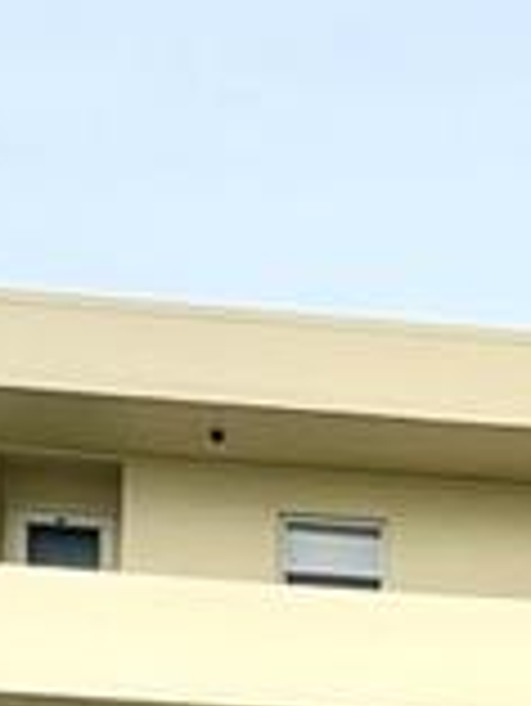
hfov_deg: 7.0
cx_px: 1278
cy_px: 2015
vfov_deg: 8.5
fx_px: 4065
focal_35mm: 199
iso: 32
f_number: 1.6
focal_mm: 5.1
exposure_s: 1/2857
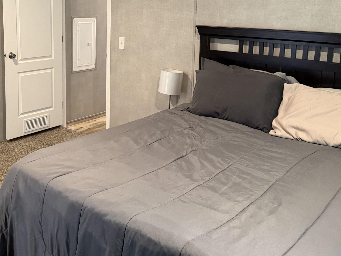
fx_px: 414
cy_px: 58
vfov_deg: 33.5
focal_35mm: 42
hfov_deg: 44.1
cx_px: 113
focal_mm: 6.76
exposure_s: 1/60
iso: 500
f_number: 1.78
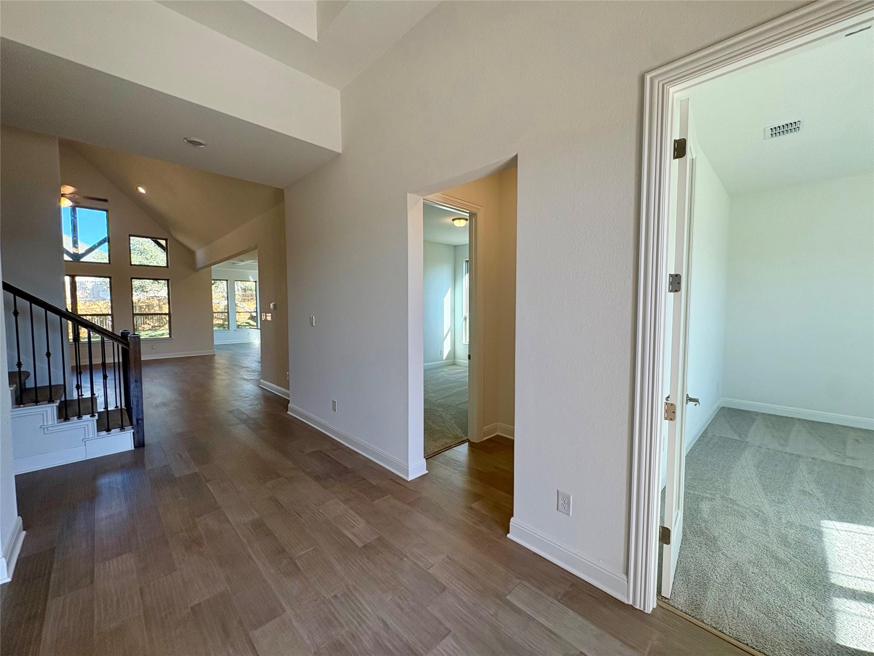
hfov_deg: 102.1
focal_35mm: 14
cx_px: 437
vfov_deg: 85.7
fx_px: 353
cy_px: 328
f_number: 2.2
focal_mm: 2.22
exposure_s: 1/136
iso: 64
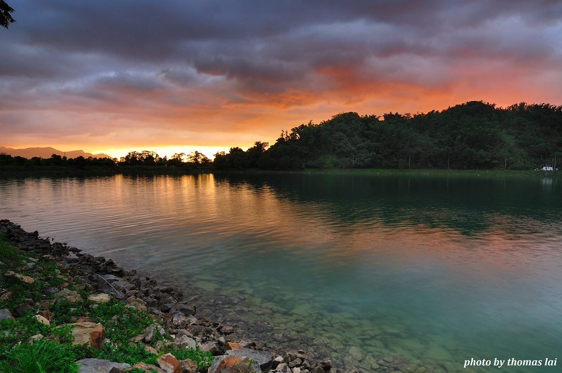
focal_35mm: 21
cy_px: 186
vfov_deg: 59.4
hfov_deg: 81.3
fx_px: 327
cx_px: 281
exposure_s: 1
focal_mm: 14
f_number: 13
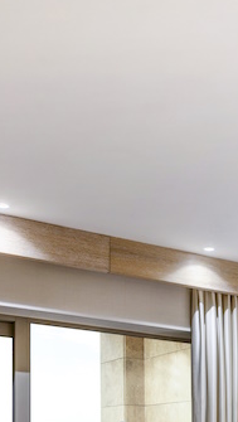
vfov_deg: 29.4
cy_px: 486
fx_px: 705
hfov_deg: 18.1
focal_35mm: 63
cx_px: 297
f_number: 11
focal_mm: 14
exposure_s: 1.3
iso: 100
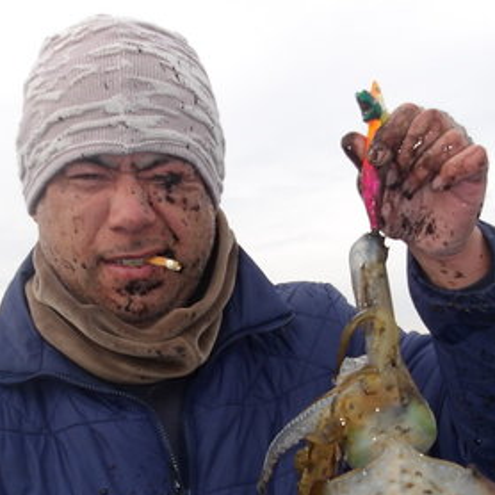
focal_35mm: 55
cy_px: 426
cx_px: 269
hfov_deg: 31.1
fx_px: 890
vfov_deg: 30.0
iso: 100
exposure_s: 1/517
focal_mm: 4.9
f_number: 3
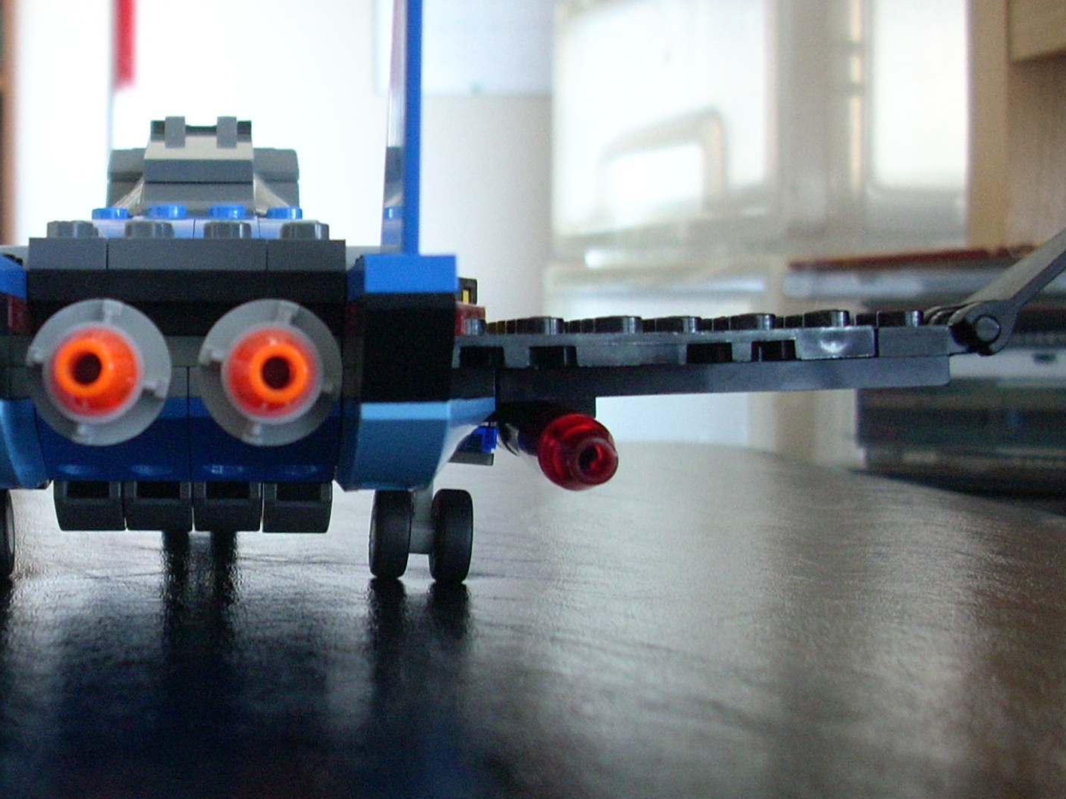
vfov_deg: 21.9
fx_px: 2063
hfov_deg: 28.2
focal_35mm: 67
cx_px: 176
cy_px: 363
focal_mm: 6.2
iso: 200
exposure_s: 1/11.3
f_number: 2.8
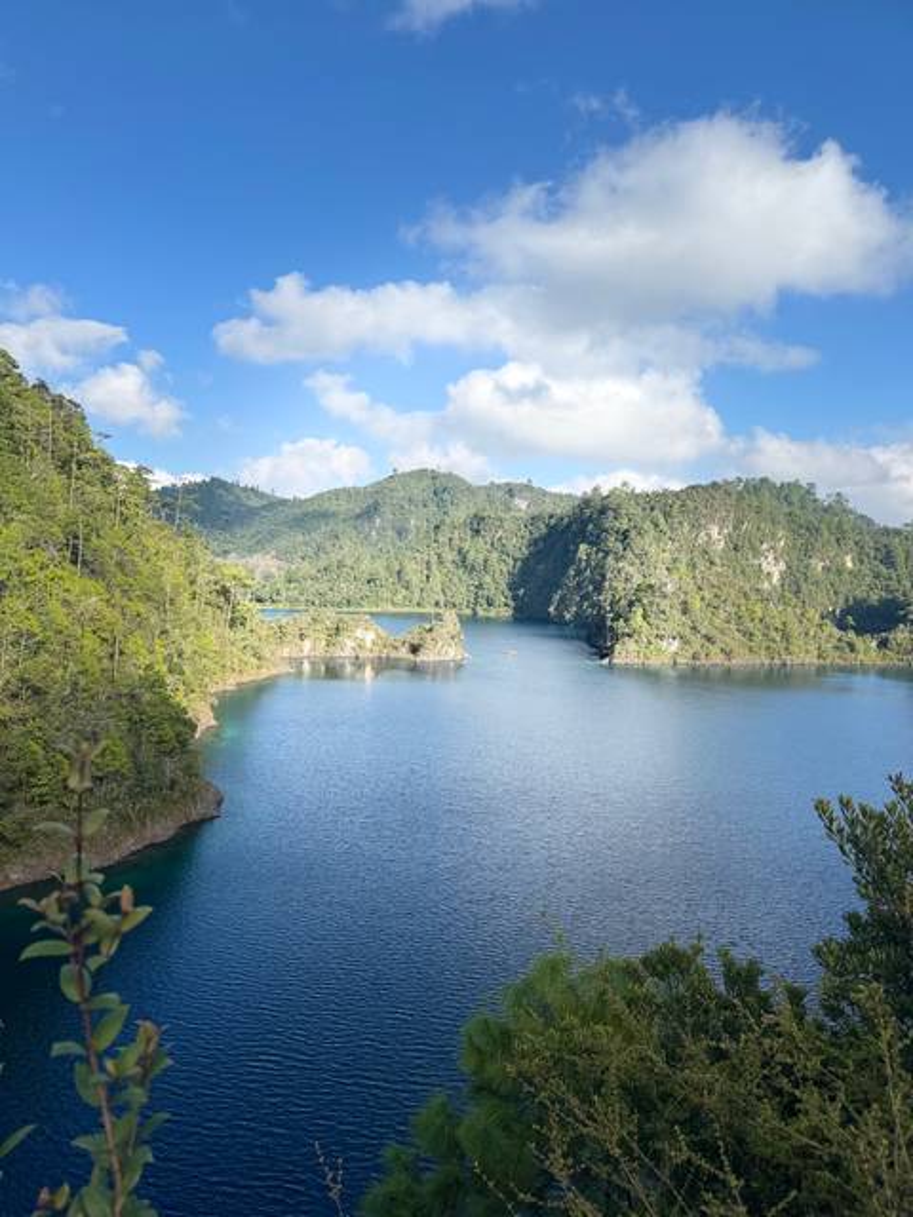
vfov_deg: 71.6
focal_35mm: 24
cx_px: 456
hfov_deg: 56.8
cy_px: 608
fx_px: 844
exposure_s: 1/4310
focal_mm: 6.76
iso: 80
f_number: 1.78
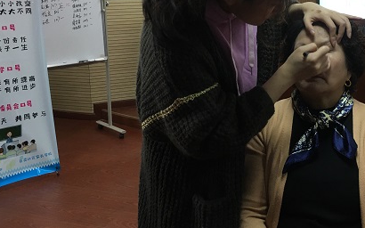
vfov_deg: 28.0
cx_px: 241
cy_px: 49
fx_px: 448
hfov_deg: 43.8
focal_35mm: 45
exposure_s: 1/17
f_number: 2.2
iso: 40
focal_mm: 4.15
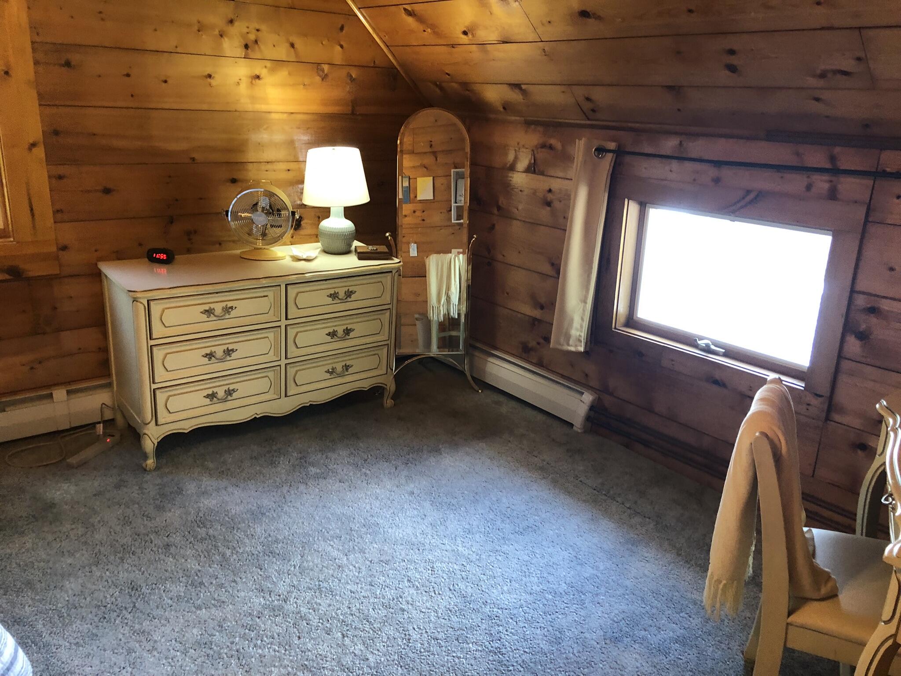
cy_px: 338
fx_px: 729
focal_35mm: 28
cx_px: 450
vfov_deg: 49.7
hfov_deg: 63.4
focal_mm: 3.99
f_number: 1.8
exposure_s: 1/15
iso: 50
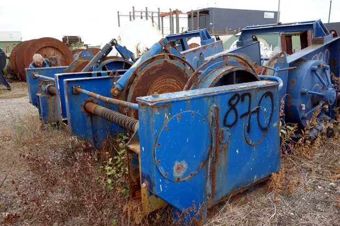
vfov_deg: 46.4
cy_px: 113
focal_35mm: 28
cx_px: 170
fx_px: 264
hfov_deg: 65.5
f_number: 4.5
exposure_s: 1/100
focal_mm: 10.4
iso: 125
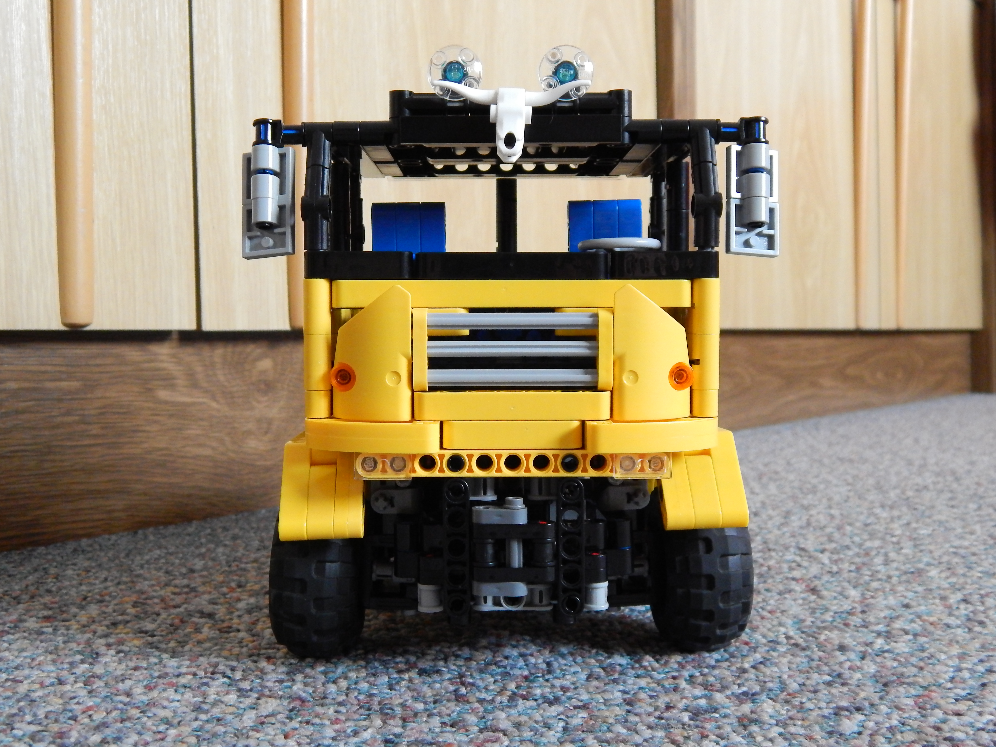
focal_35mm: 38
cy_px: 374
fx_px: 1093
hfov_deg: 49.0
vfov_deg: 37.7
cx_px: 498
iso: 640
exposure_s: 1/8
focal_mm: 6.8
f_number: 3.4
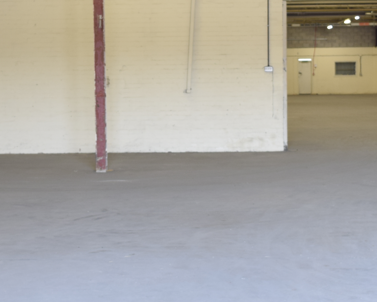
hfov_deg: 19.4
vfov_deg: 15.5
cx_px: 158
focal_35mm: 99
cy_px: 101
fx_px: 1105
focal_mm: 22
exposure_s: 1/25
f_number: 5
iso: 250
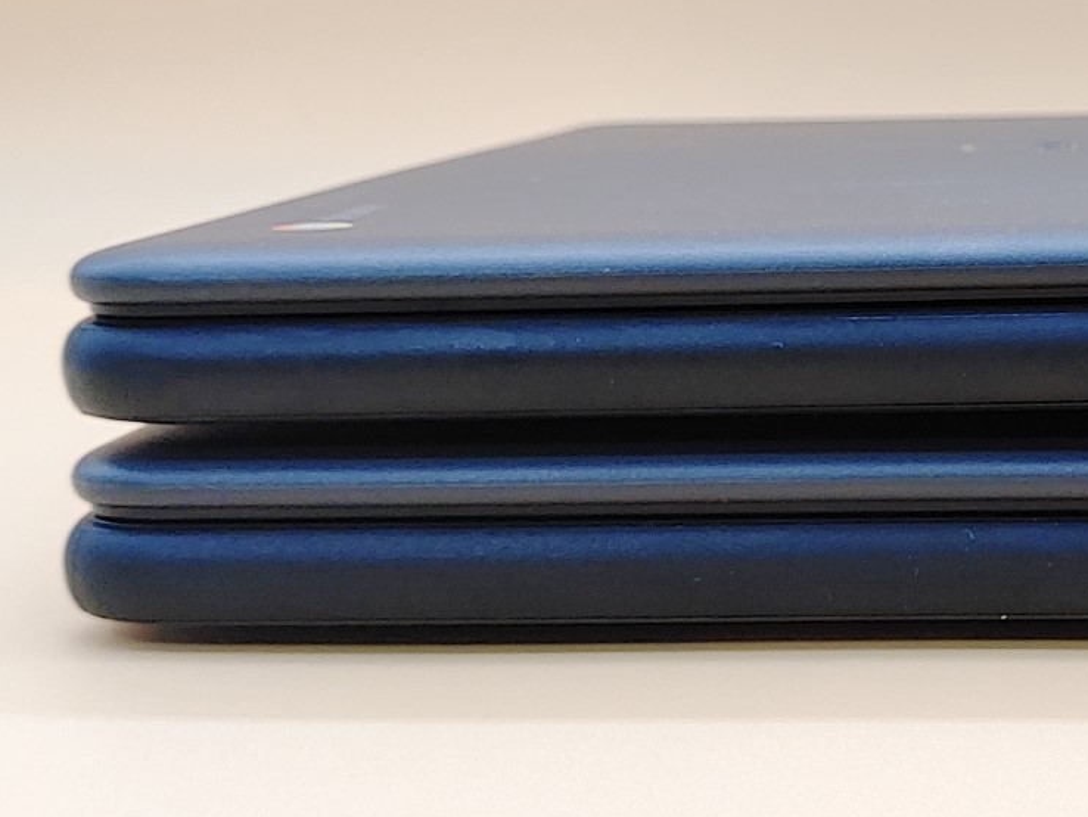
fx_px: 2515
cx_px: 1036
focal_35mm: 80
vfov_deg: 18.4
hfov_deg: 23.6
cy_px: 330
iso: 50
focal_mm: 4.36
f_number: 1.8
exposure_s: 1/63
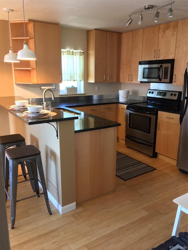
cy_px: 125
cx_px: 94
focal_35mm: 29
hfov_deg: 48.2
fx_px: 210
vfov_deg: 61.7
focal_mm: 4.15
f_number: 2.2
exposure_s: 1/30
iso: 200
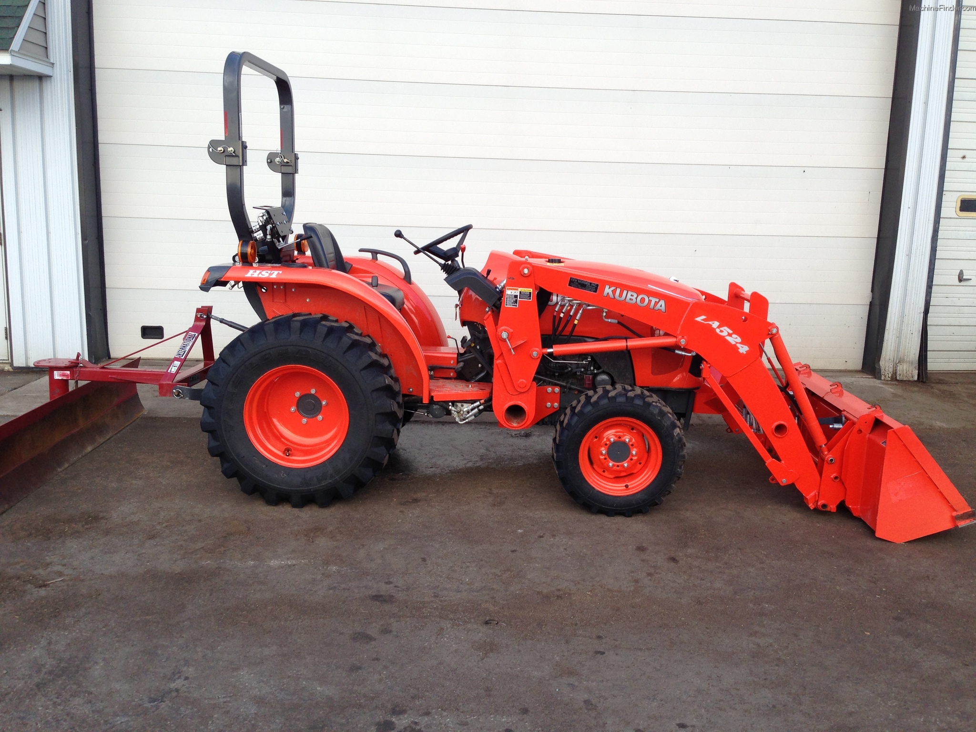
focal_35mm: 33
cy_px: 366
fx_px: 930
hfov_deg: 55.4
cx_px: 488
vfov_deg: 42.9
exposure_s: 1/234
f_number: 2.4
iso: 50
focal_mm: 4.13
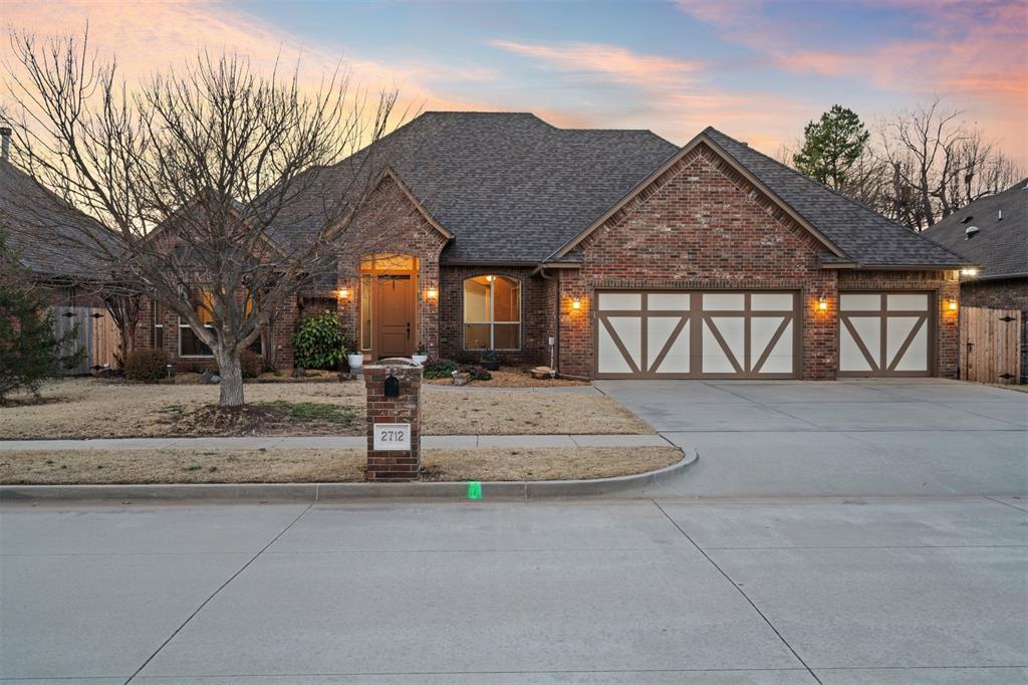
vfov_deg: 38.9
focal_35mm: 34
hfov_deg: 55.8
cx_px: 514
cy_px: 342
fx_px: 971
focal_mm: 34
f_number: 7.1
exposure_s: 1/5
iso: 200
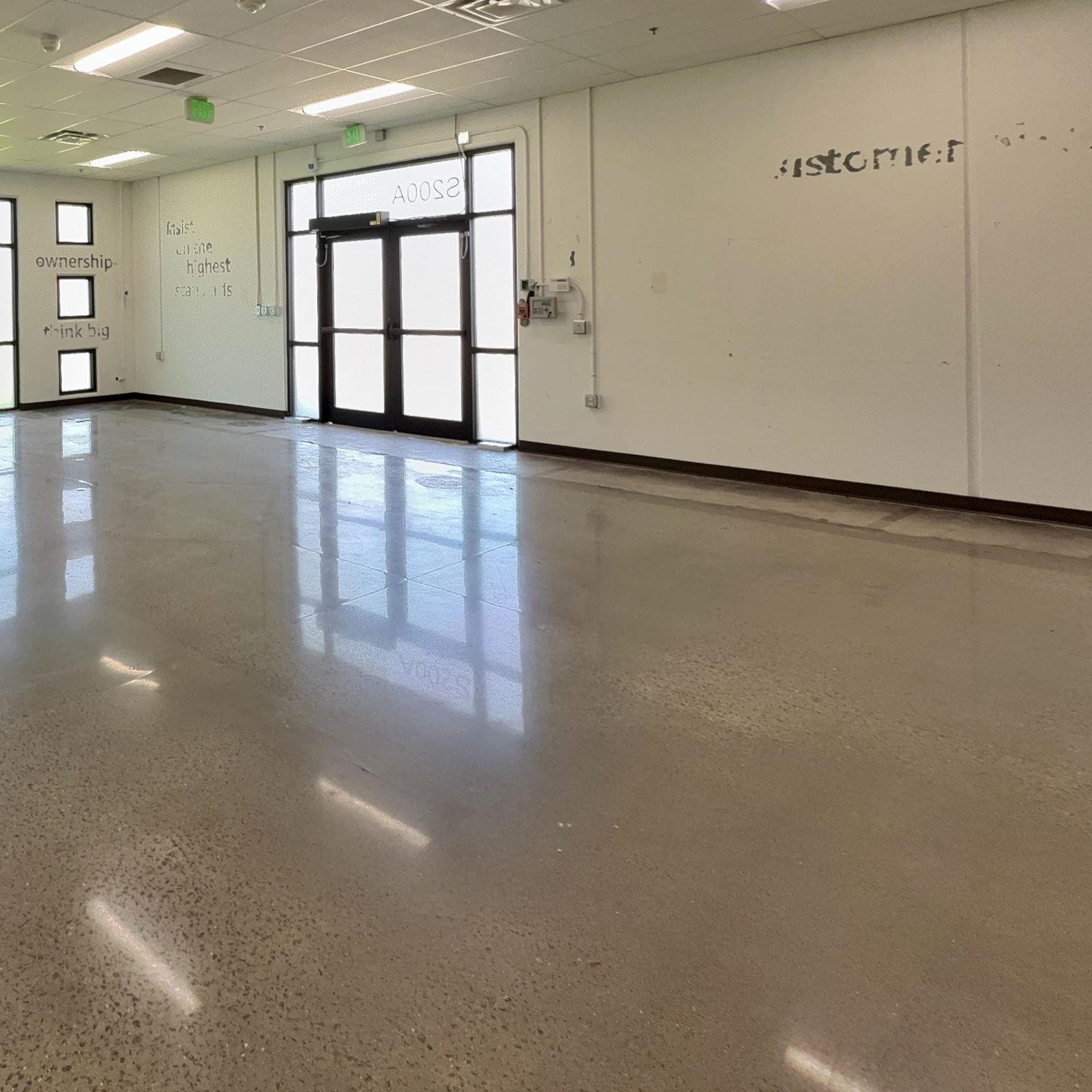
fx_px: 857
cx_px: 194
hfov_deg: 59.1
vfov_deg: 62.1
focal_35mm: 24
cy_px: 301
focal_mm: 2.22
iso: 64
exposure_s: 1/121
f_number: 2.2
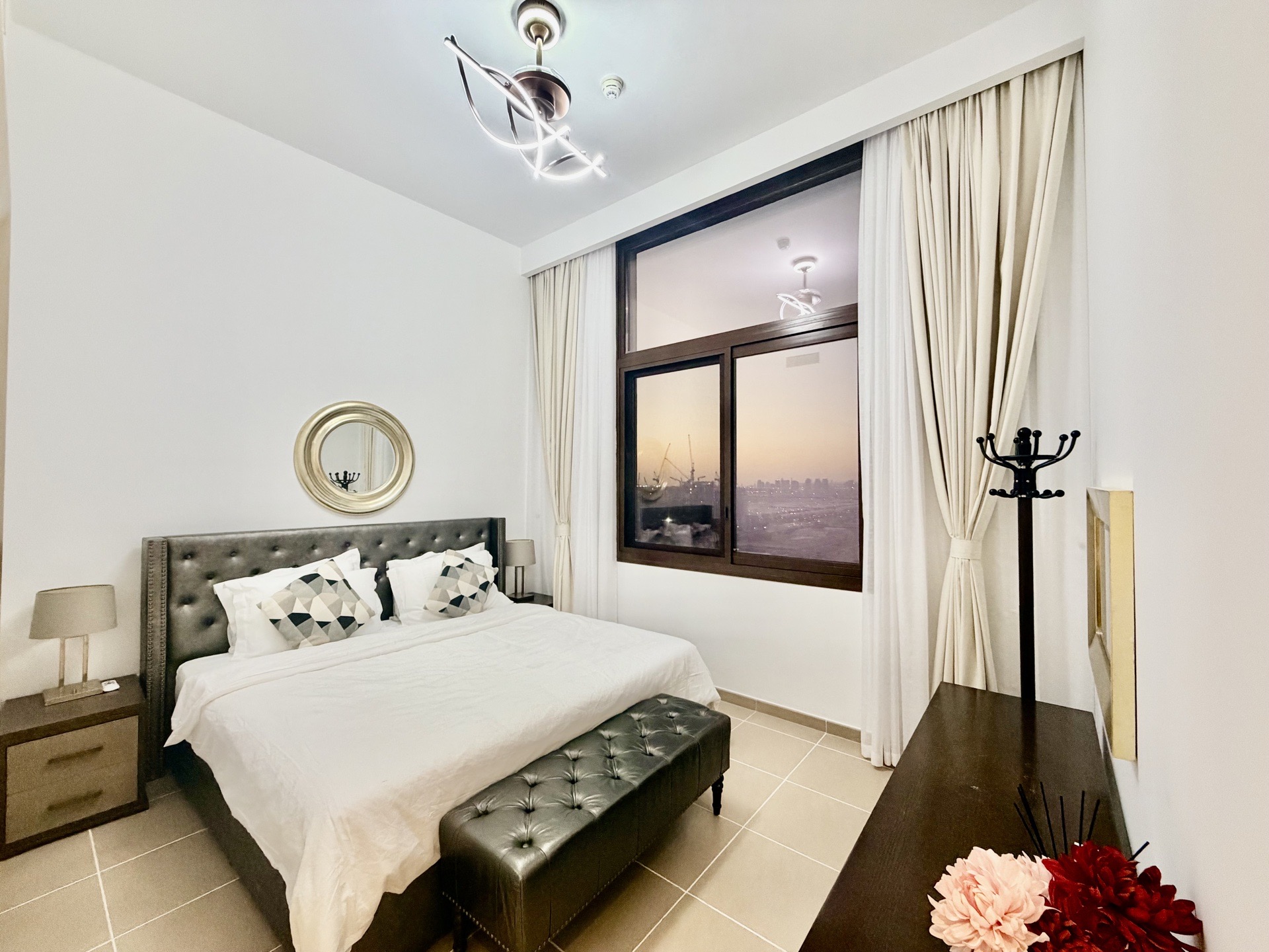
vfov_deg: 85.7
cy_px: 476
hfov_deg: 102.1
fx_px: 513
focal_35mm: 14
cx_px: 634
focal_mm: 2.22
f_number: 2.2
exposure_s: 1/71
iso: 320
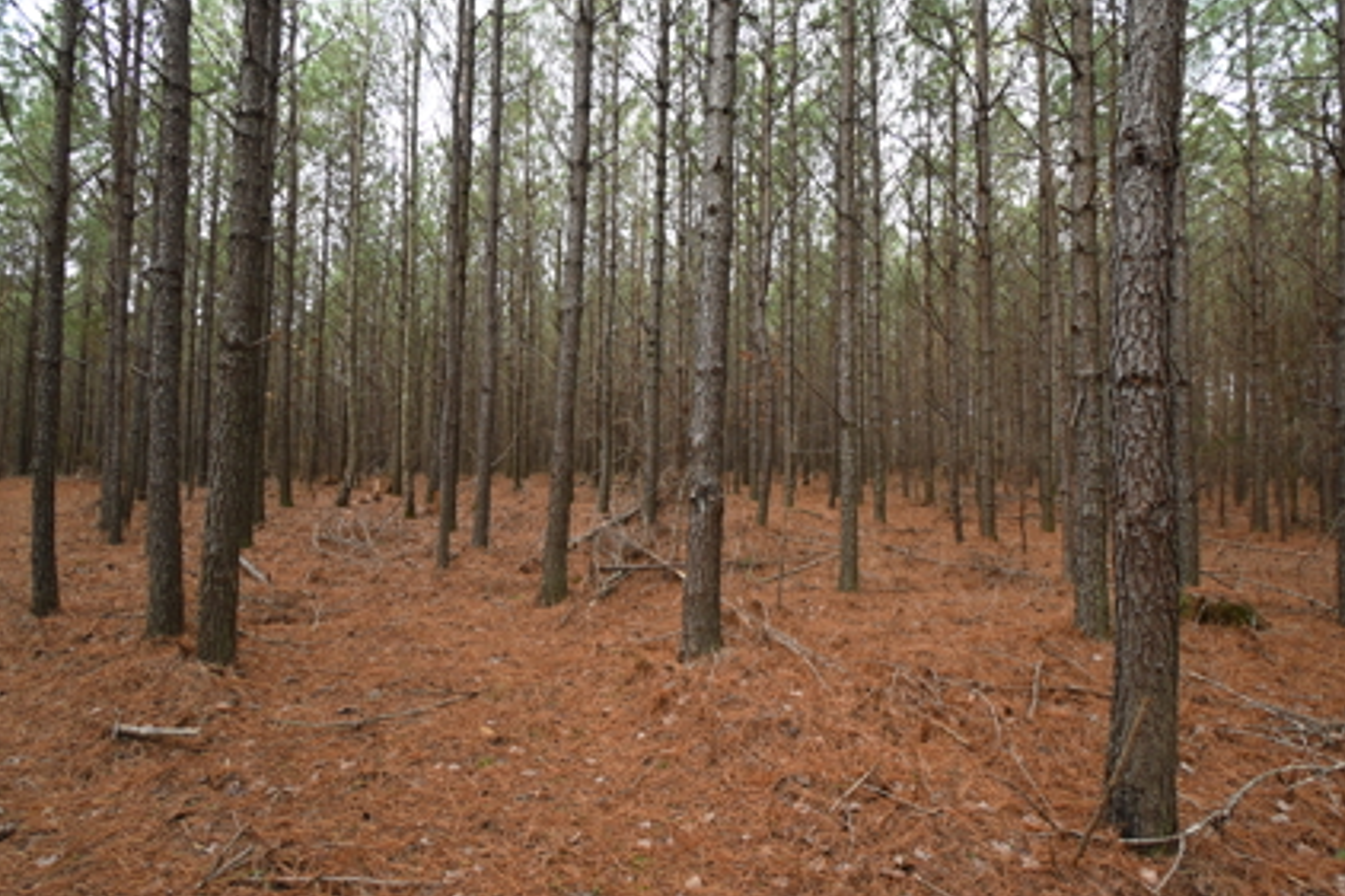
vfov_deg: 73.7
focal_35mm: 16
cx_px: 666
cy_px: 434
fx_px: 598
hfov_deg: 96.8
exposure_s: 1/200
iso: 400
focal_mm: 10
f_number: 4.5
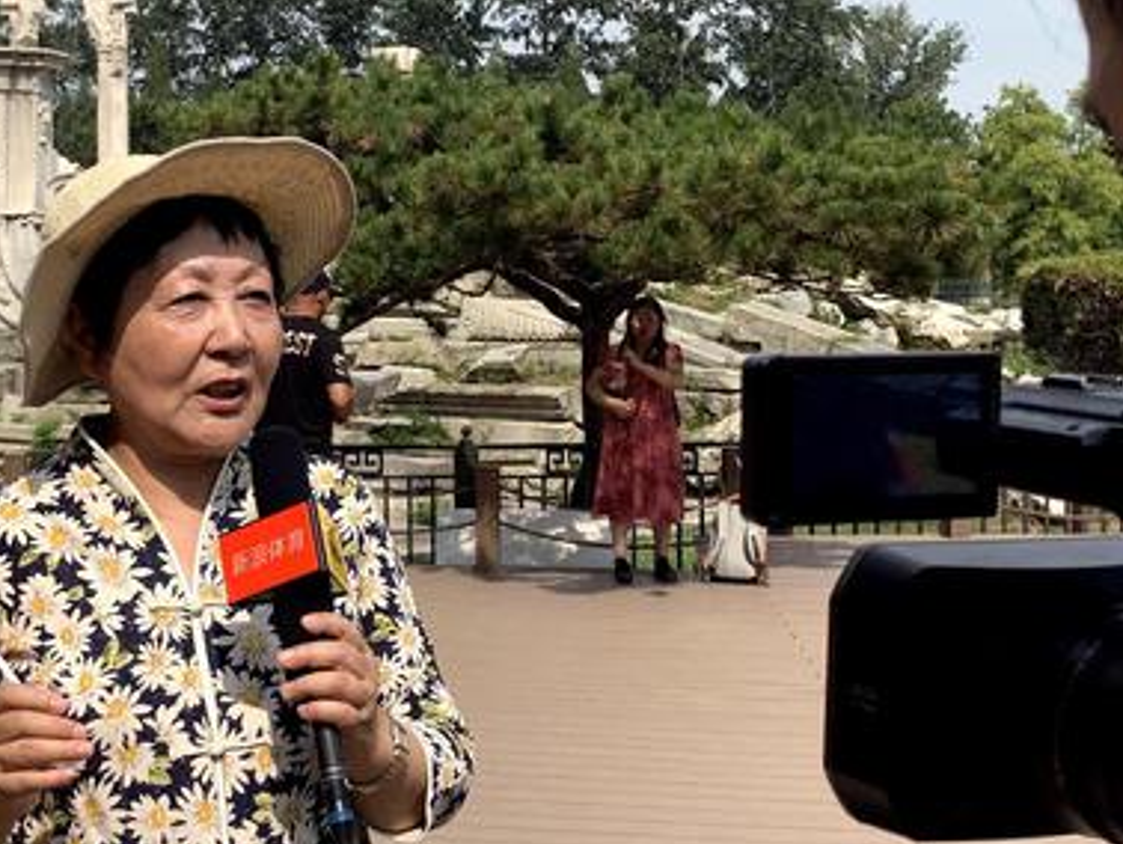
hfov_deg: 41.1
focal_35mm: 44
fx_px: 1428
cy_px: 565
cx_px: 223
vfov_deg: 32.6
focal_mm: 4.25
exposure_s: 1/2545
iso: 25
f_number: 1.8
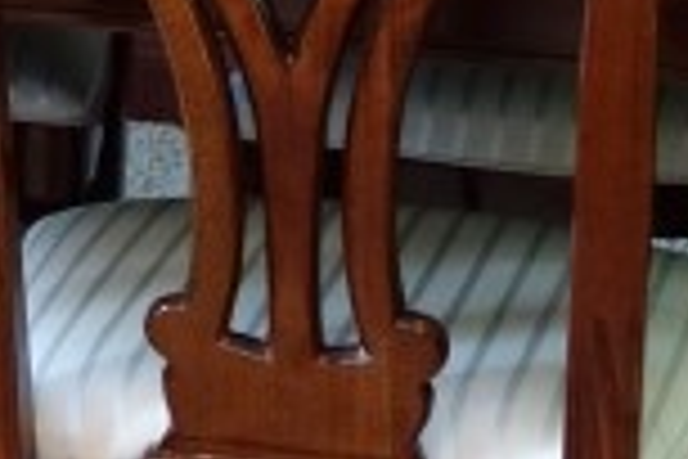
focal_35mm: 211
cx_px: -4
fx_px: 4032
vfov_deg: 6.4
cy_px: -328
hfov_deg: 9.7
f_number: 1.8
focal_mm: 10.4
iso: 800
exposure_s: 1/50
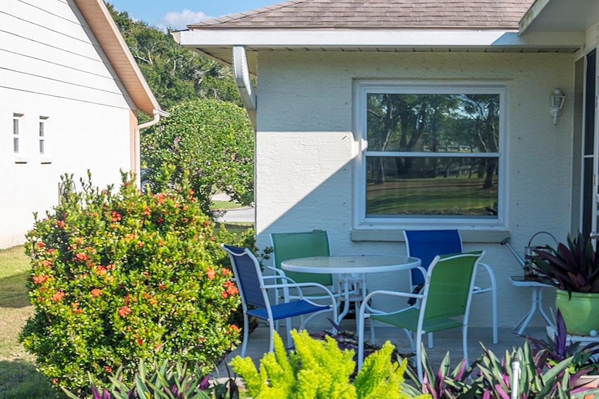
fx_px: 1014
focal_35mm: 61
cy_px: 256
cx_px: 412
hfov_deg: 32.6
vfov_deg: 22.2
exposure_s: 1/320
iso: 100
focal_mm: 29
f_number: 6.3
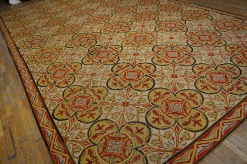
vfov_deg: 47.9
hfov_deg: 67.4
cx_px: 124
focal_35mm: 27
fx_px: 185
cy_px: 82
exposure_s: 1/60
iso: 400
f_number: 4
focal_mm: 18
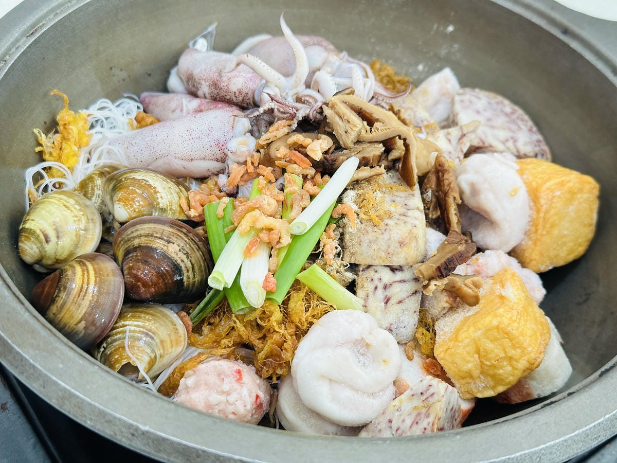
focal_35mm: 48
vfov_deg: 30.3
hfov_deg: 39.7
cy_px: 232
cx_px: 308
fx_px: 856
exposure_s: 1/120
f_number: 1.78
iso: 160
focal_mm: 6.86
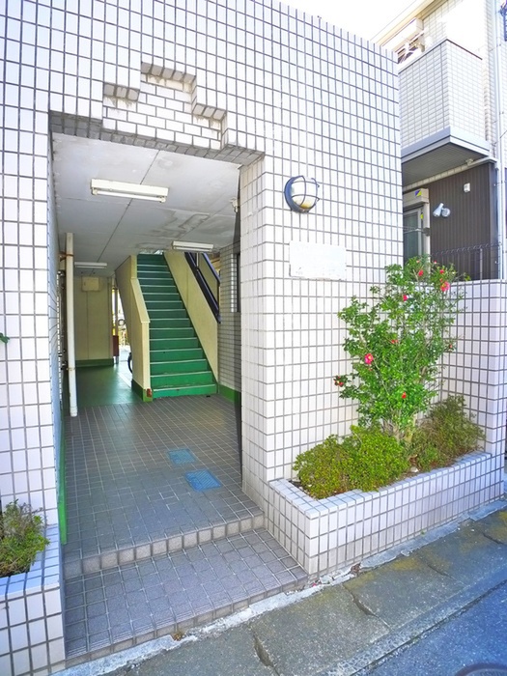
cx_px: 254
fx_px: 469
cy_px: 338
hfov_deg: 56.8
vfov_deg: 71.6
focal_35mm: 24
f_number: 2.8
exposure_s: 1/125
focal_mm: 5.1
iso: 400
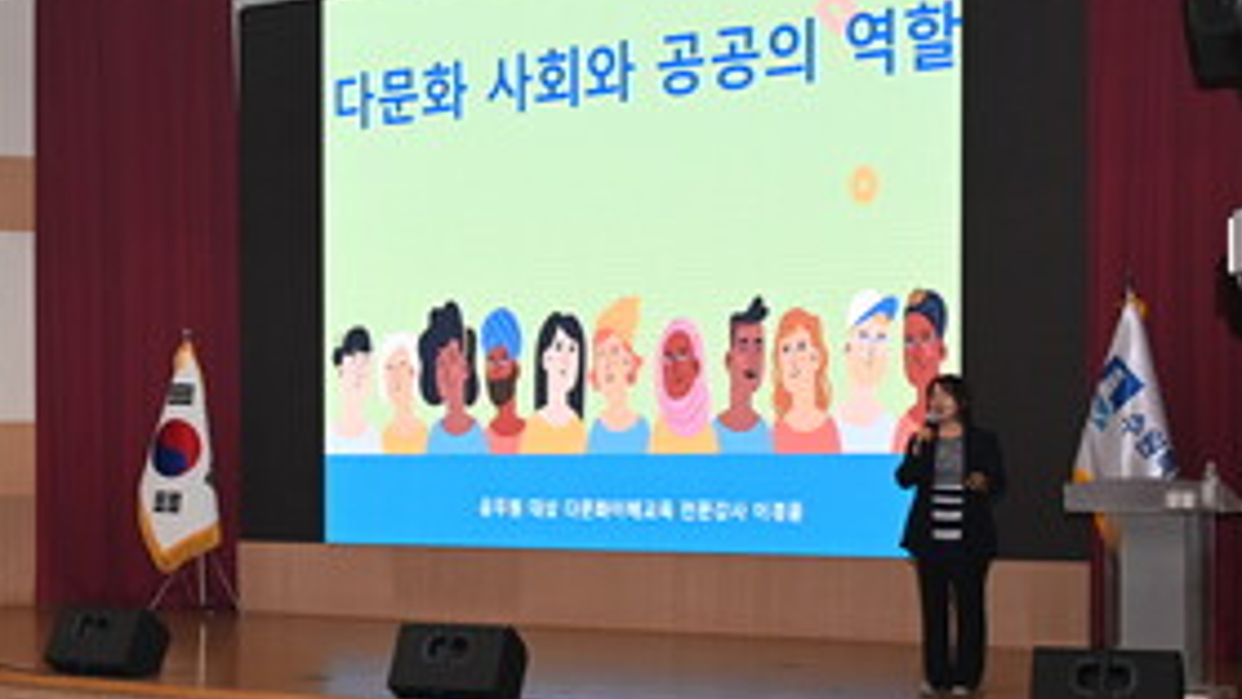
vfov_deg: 16.7
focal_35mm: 72
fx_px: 2371
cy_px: 503
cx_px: 18
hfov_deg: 27.7
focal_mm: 32
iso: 2000
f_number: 9
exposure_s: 1/60
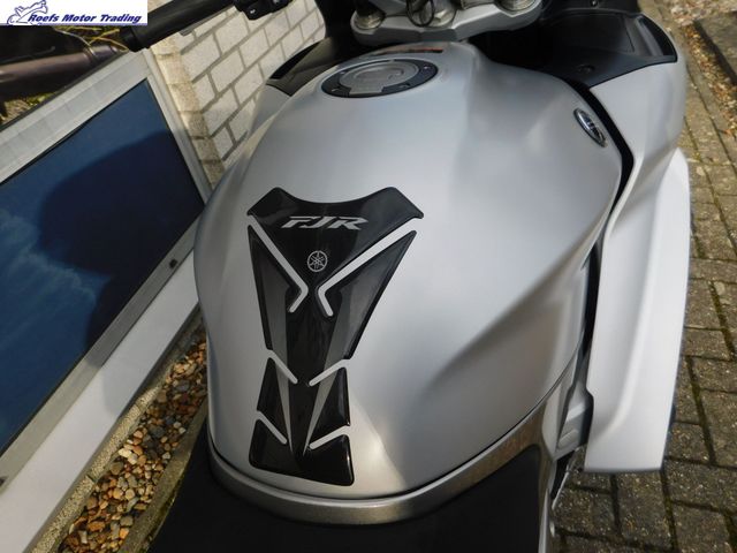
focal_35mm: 24
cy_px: 276
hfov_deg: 71.6
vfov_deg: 56.8
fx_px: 511
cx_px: 368
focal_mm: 4.1
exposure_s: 1/800
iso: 125
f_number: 3
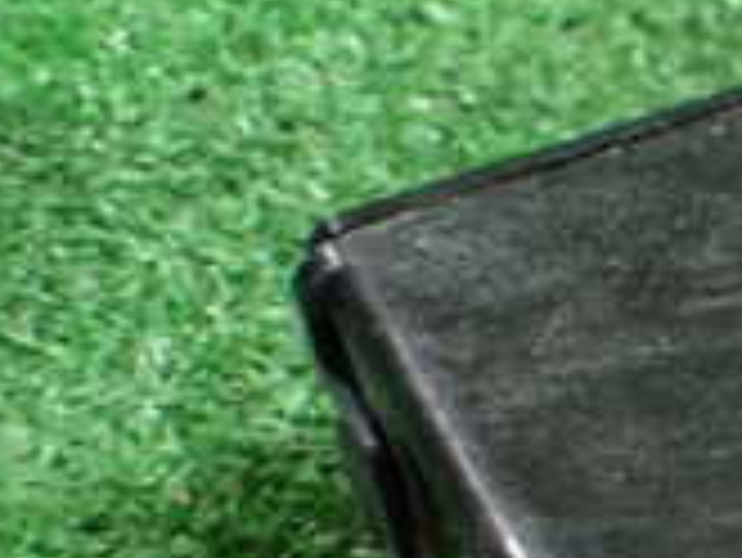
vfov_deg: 13.2
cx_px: 1304
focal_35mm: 109
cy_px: 666
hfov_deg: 15.6
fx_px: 2338
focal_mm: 5.4
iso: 800
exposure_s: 1/50
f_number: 2.3
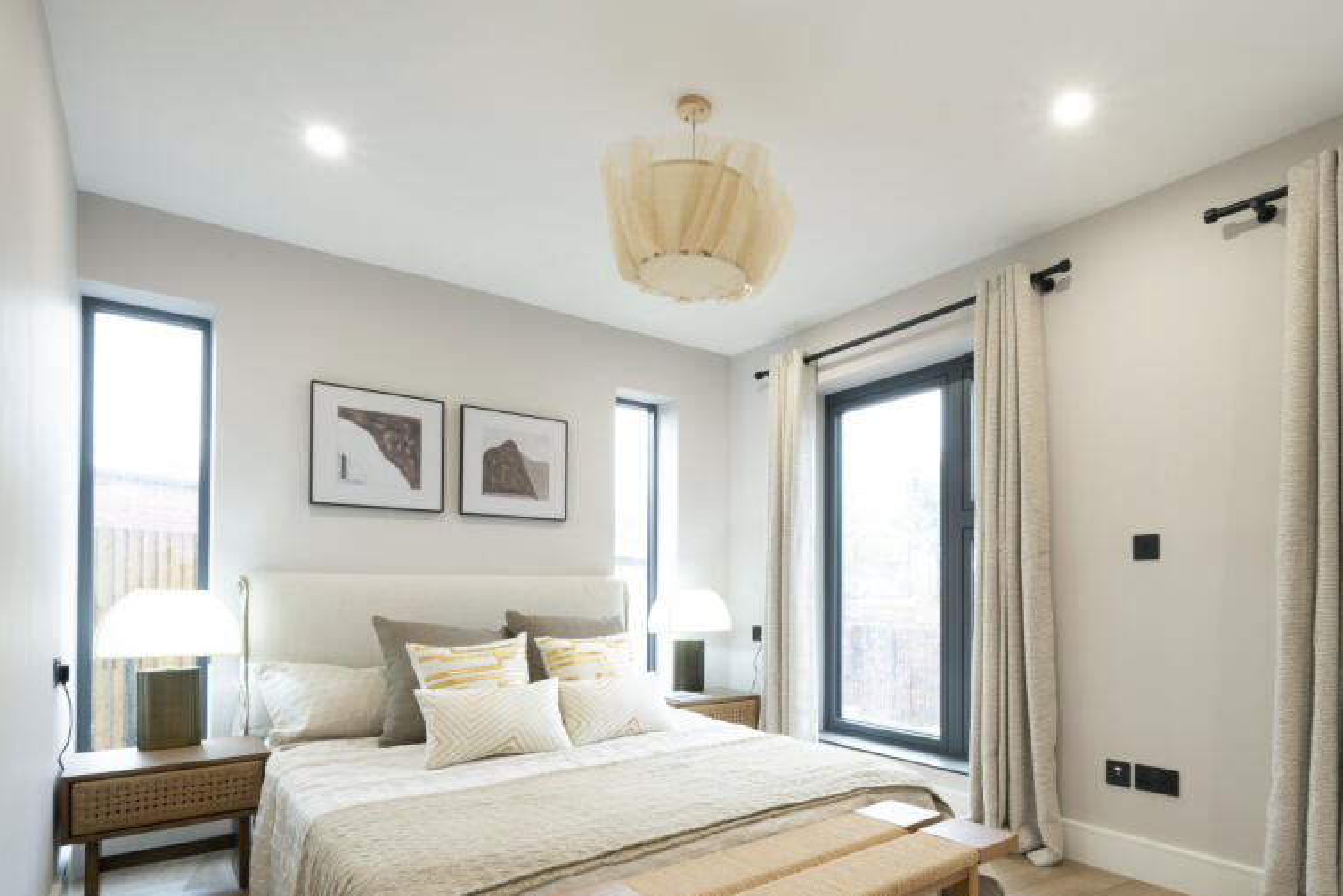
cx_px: 794
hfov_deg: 86.0
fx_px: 709
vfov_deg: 63.4
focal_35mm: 19
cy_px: 574
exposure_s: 1.3
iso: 200
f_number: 16
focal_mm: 14
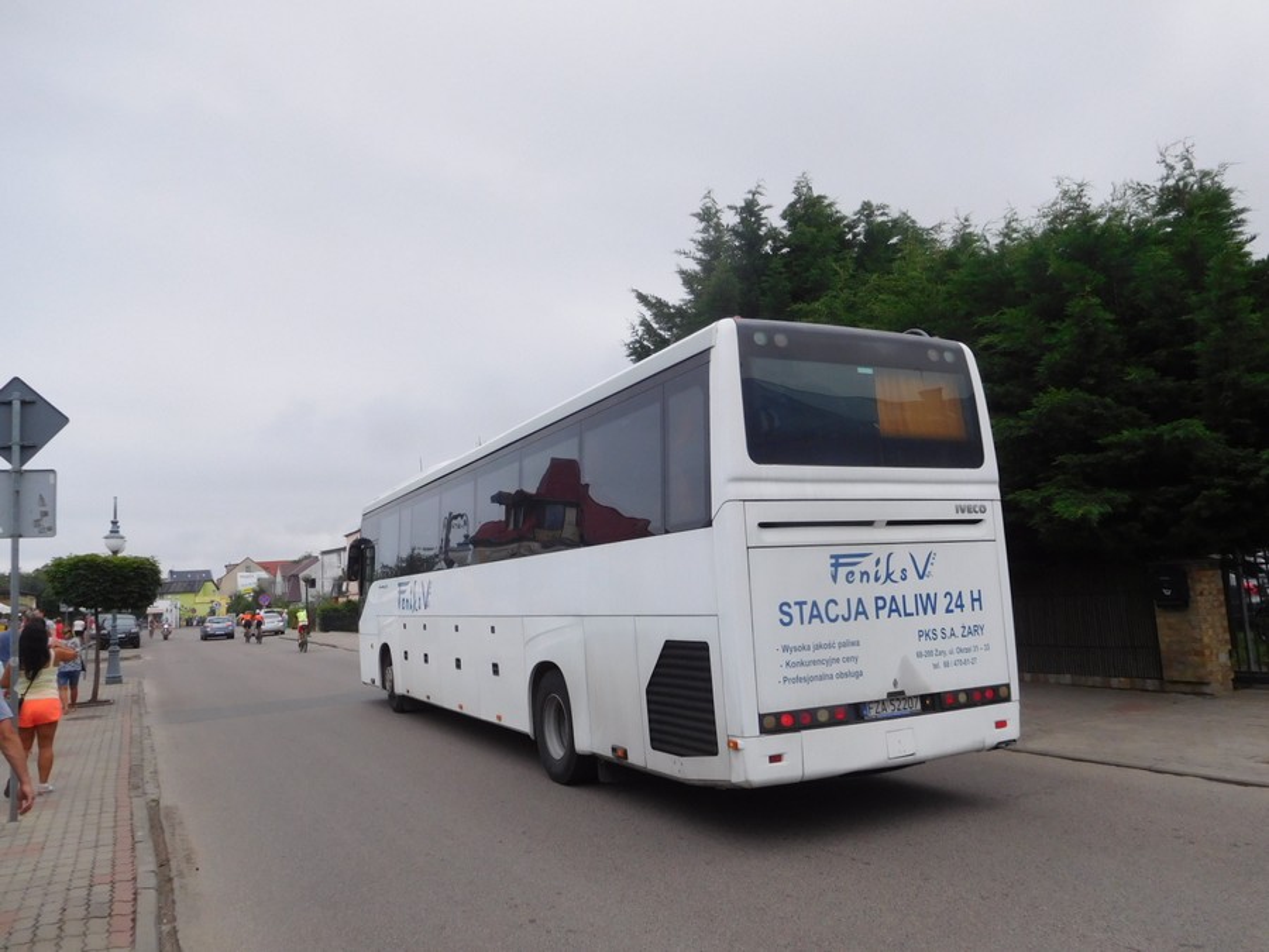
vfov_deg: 54.9
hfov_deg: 69.4
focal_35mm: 25
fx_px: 916
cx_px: 634
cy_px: 476
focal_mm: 4.5
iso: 125
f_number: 3.4
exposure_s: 1/800
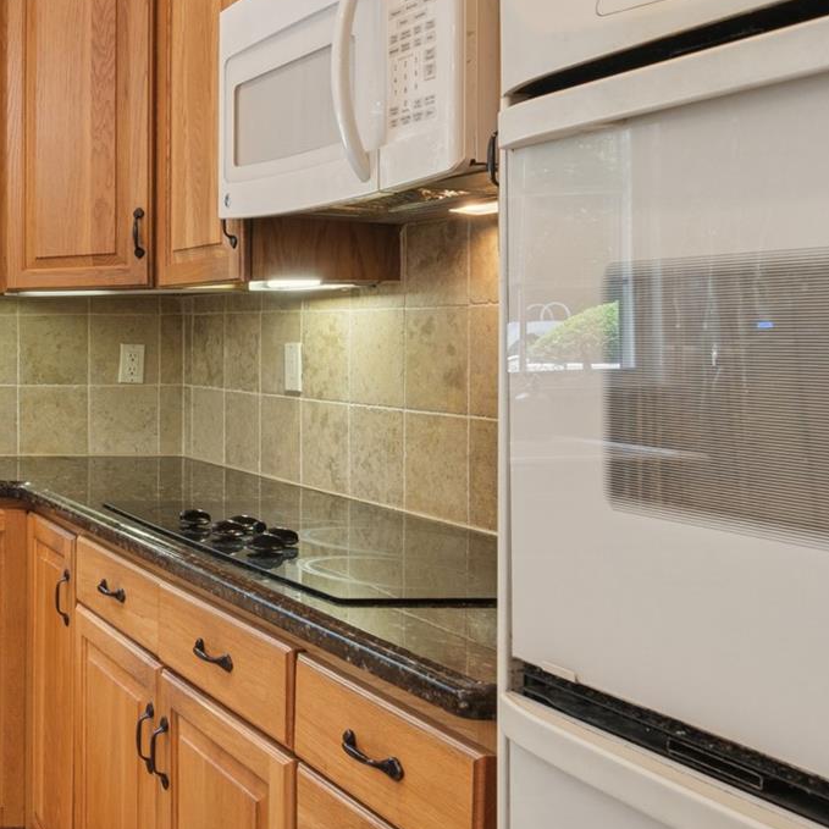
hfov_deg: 28.2
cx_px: -393
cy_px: 270
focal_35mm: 41
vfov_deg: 40.4
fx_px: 1111
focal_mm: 16
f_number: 9
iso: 200
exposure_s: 1/20
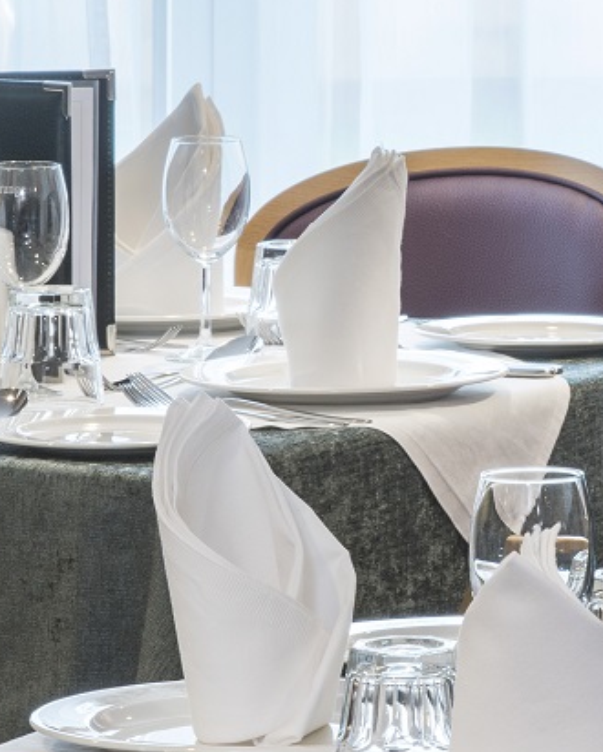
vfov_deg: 5.3
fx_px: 8070
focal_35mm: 362
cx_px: 444
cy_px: 438
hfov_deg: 4.3
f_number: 16
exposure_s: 1/2.5
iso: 125
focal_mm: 80
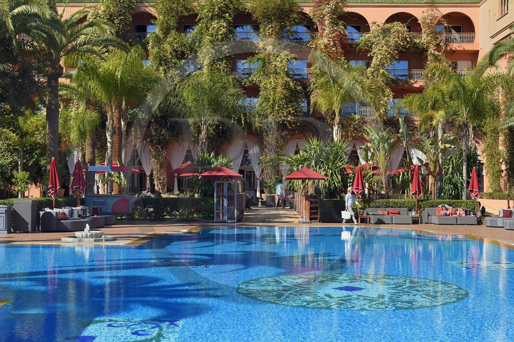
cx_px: 257
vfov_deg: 27.0
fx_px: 714
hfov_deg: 39.6
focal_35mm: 50
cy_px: 171
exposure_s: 1/250
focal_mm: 50
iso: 200
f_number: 11
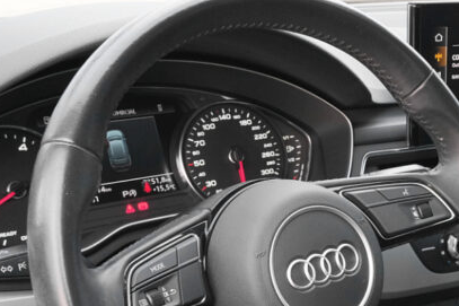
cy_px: 276
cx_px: 462
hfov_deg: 24.8
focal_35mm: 78
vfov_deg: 17.2
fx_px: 994
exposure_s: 1/40
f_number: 7.1
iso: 2500
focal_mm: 20.9
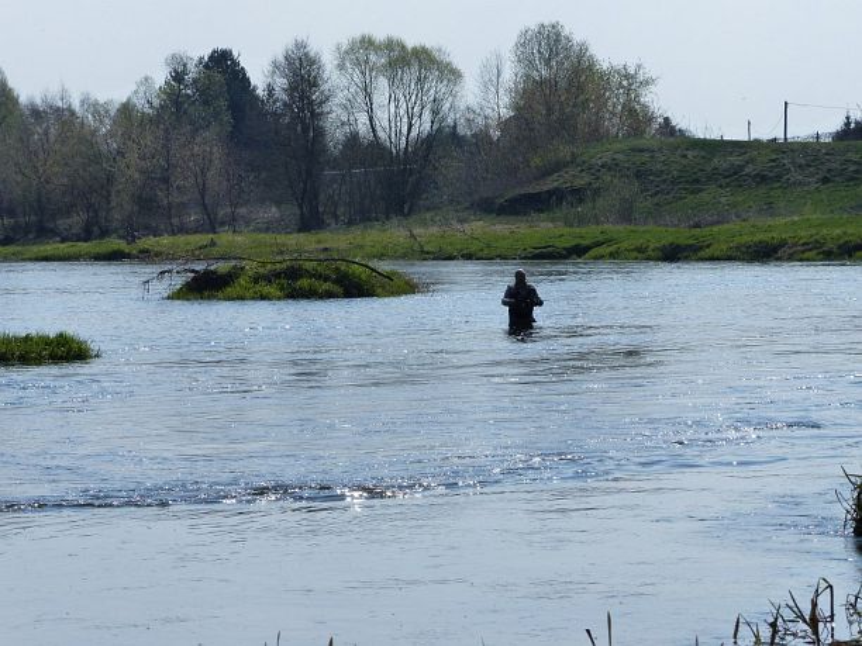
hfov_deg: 12.7
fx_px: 3860
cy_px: 323
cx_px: 431
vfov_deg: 9.6
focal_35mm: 155
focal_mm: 27.8
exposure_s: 1/2000
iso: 160
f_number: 5
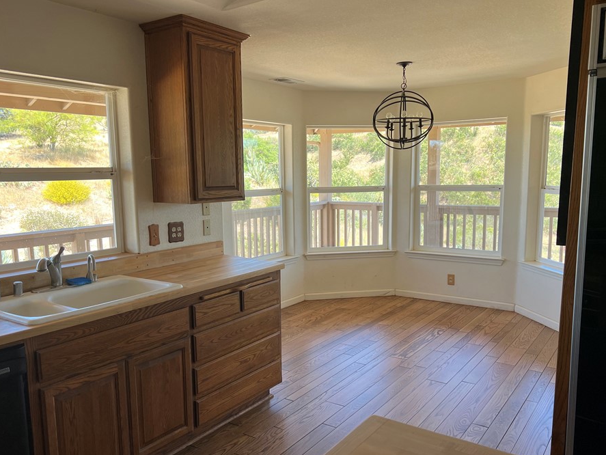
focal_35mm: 30
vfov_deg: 46.8
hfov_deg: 59.9
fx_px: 525
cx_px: 303
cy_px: 250
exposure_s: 1/198
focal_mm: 5.7
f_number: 1.5
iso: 40
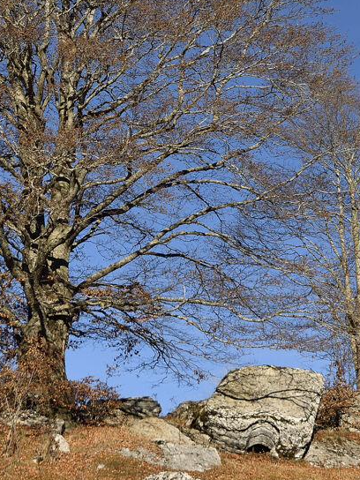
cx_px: 58
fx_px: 971
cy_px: 193
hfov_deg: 20.7
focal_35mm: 70
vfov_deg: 27.7
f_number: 8
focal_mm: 22
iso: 100
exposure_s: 1/320
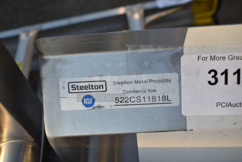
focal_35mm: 45
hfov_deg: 43.6
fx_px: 303
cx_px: 121
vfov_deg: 29.9
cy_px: 81
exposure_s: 1/125
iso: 100
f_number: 5.6
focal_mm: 30
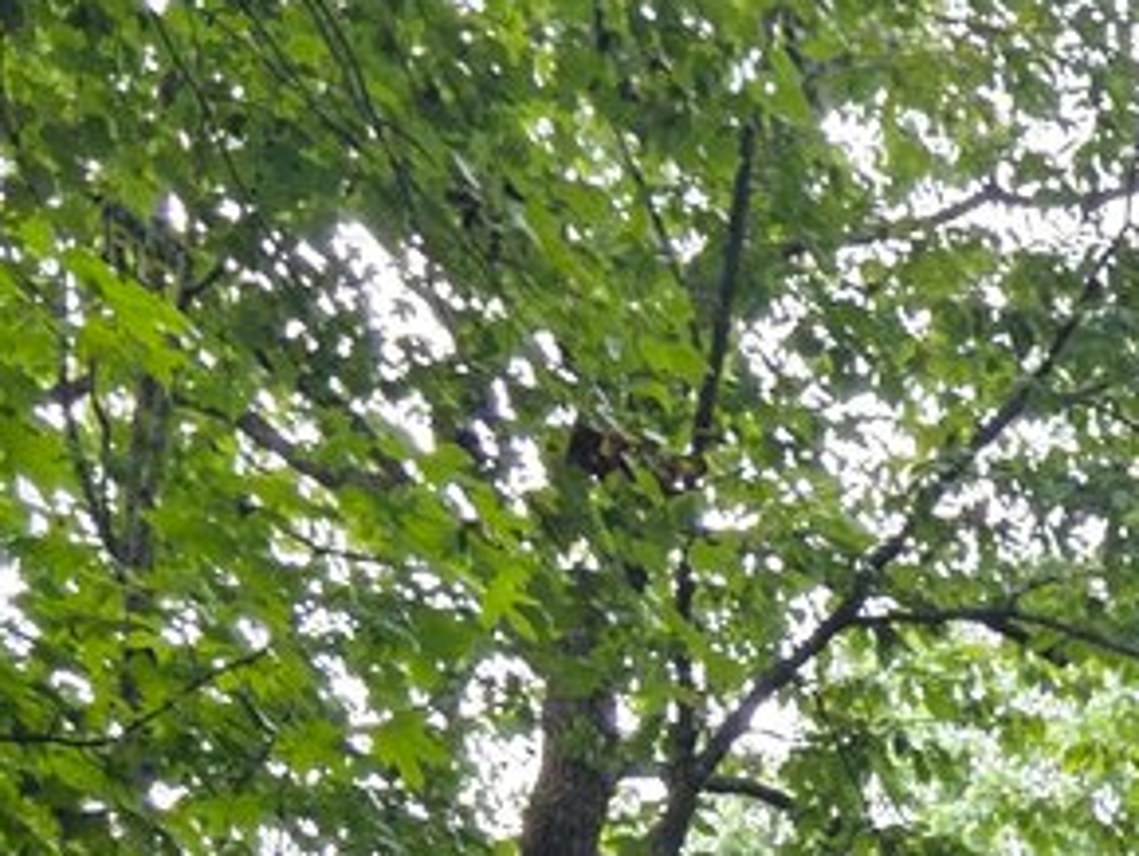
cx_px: 2421
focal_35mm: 120
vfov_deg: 10.9
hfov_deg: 13.5
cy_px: 1871
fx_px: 3952
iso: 80
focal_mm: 6.3
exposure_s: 1/180
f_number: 1.7
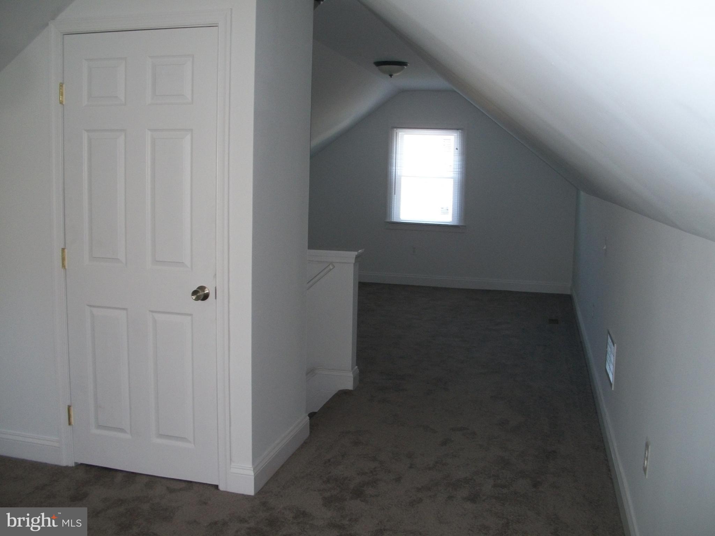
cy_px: 268
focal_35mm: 35
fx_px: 723
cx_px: 358
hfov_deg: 52.6
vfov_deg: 40.7
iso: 160
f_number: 3.1
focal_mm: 6.3
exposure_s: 1/30
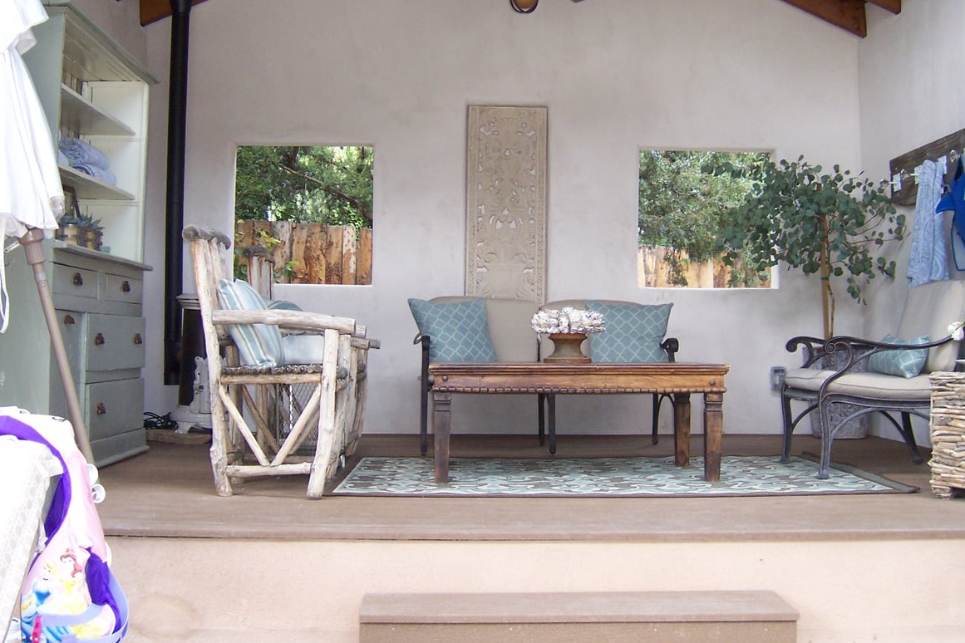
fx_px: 1153
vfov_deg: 31.0
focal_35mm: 43
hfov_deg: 45.4
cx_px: 491
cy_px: 233
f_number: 2.8
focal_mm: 6.2
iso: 125
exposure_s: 1/125
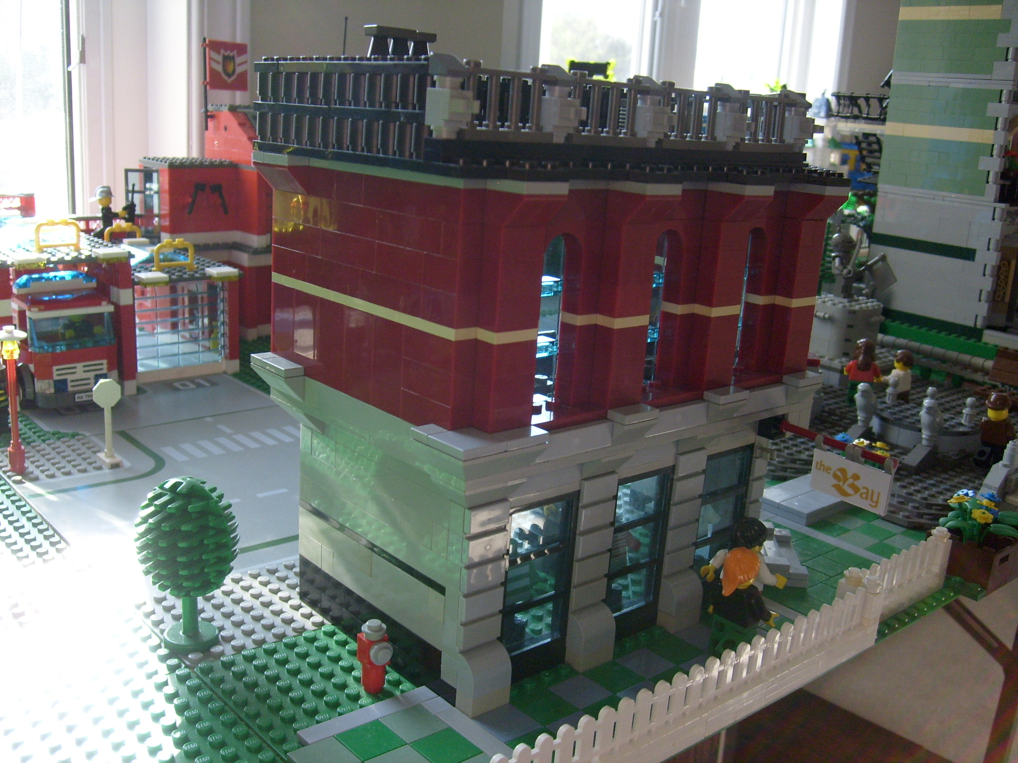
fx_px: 1029
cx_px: 509
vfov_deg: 40.7
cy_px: 382
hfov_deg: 52.6
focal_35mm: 35
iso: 80
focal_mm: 5.8
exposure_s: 1/90
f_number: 2.8
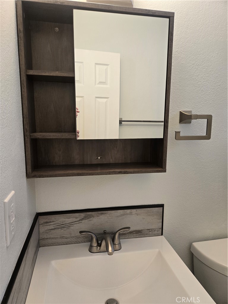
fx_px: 202
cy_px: 152
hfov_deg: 58.9
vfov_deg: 73.9
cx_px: 114
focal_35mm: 23
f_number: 1.8
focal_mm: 5.4
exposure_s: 1/120
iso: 200
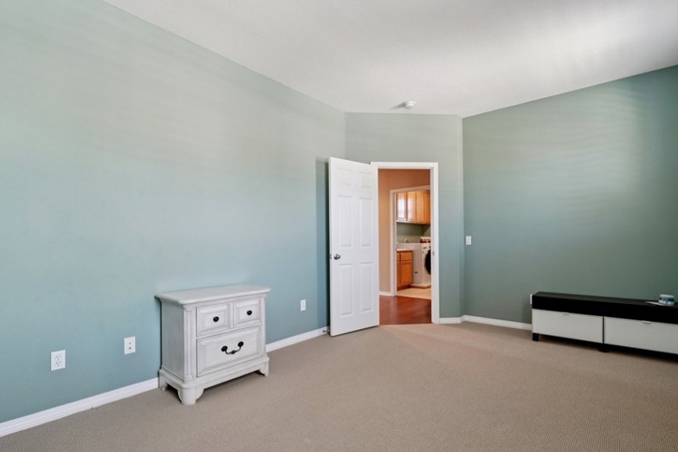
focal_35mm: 17
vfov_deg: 70.4
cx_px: 350
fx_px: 320
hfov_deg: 93.2
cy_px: 238
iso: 400
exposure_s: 1/5
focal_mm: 13
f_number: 8
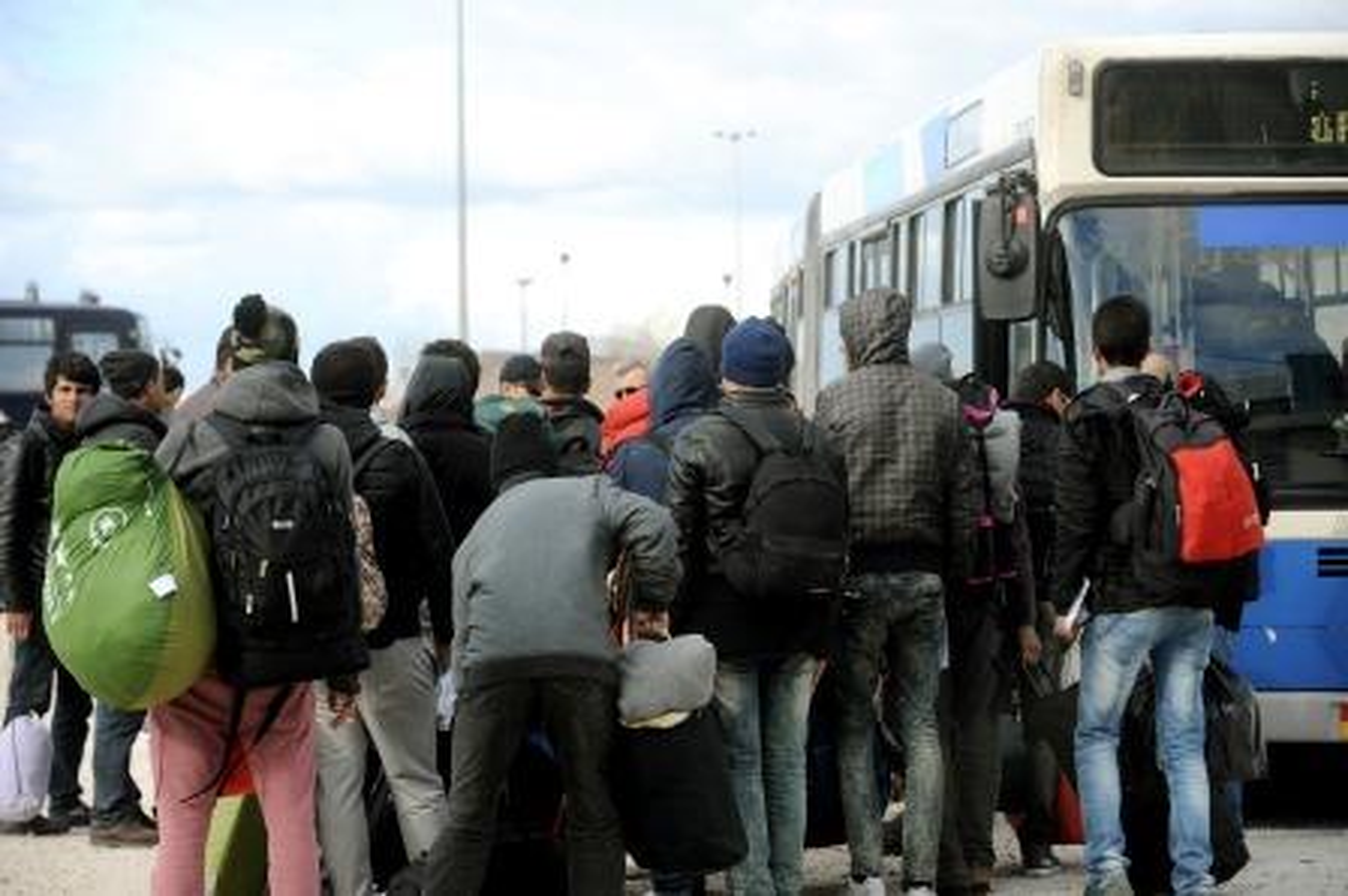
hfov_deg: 17.7
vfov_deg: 11.8
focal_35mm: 116
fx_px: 4340
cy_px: 448
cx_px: 674
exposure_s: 1/500
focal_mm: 116
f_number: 6.3
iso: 200
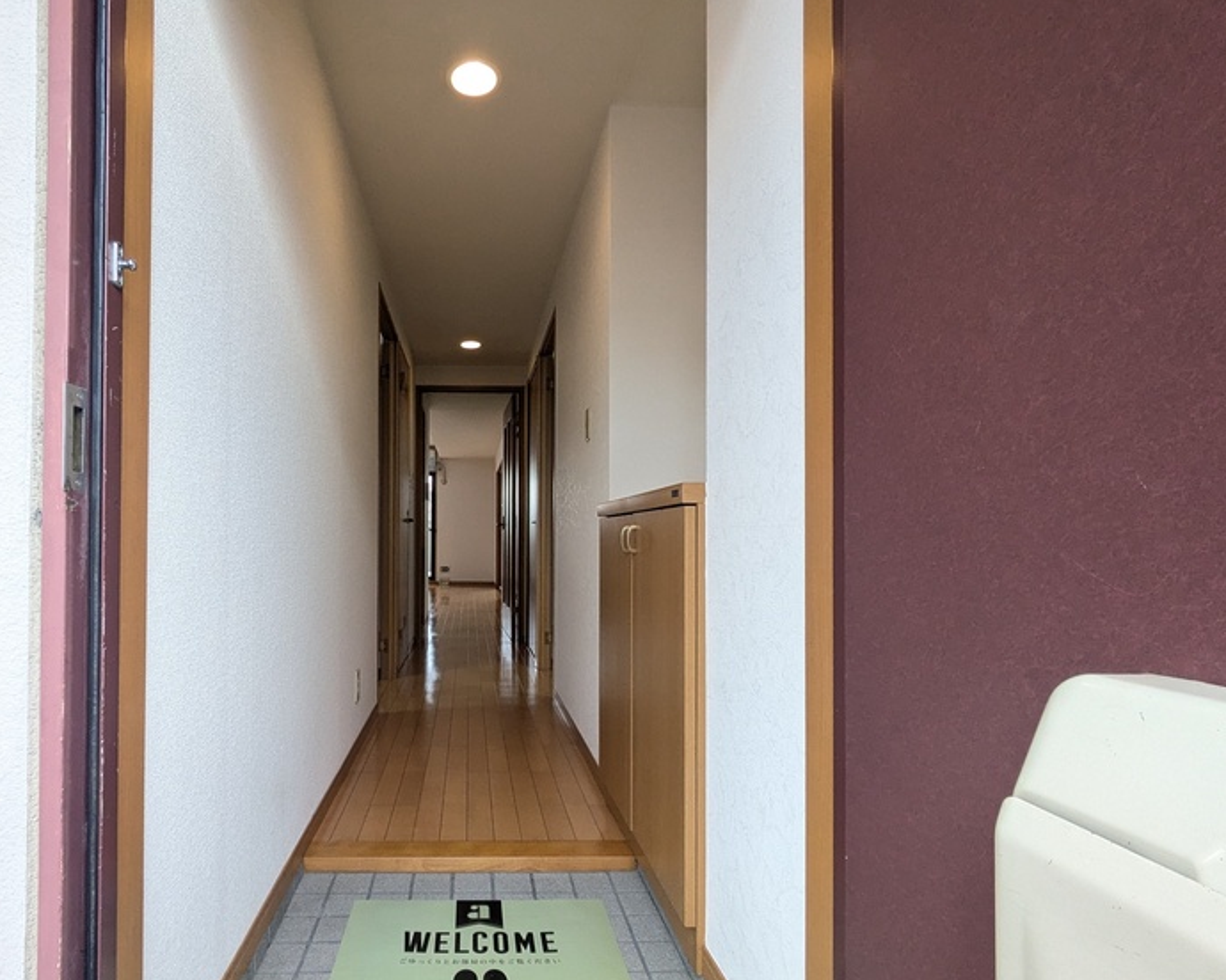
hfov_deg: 82.1
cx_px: 478
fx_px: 689
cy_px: 526
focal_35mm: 19
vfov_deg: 70.8
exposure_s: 1/120
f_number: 2.2
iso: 200
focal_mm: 1.83
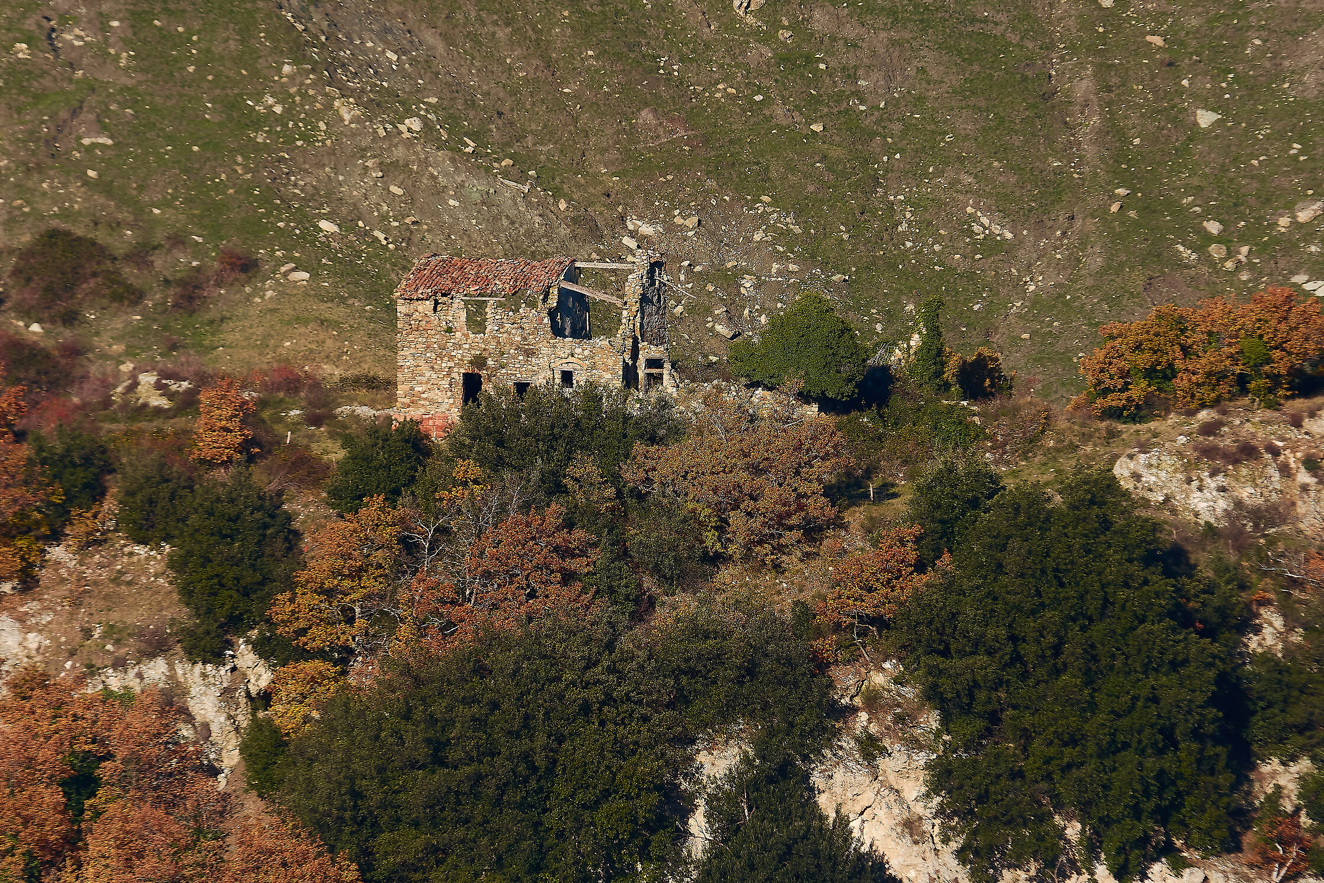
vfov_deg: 1.9
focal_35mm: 725
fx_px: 26665
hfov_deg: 2.8
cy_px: 426
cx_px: 701
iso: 400
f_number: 9
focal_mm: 450
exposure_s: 1/1250
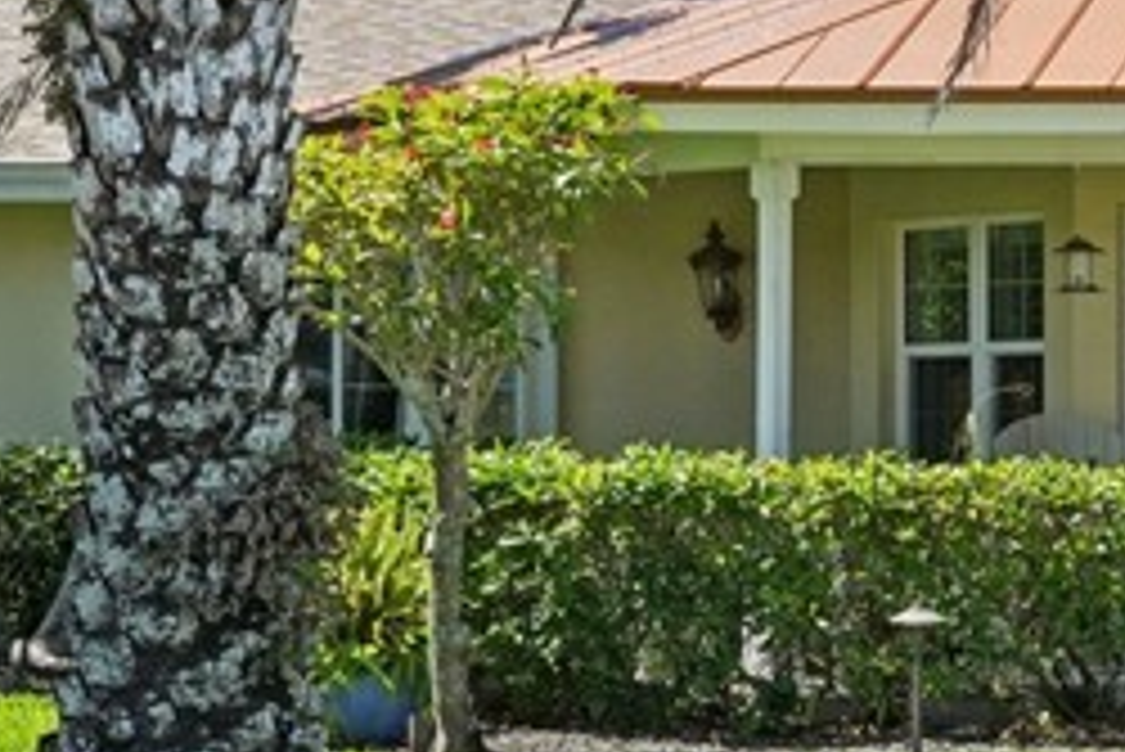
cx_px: 2300
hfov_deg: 13.7
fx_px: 3940
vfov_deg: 10.9
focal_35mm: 126
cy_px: 347
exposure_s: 1/800
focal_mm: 29
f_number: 8
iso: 400
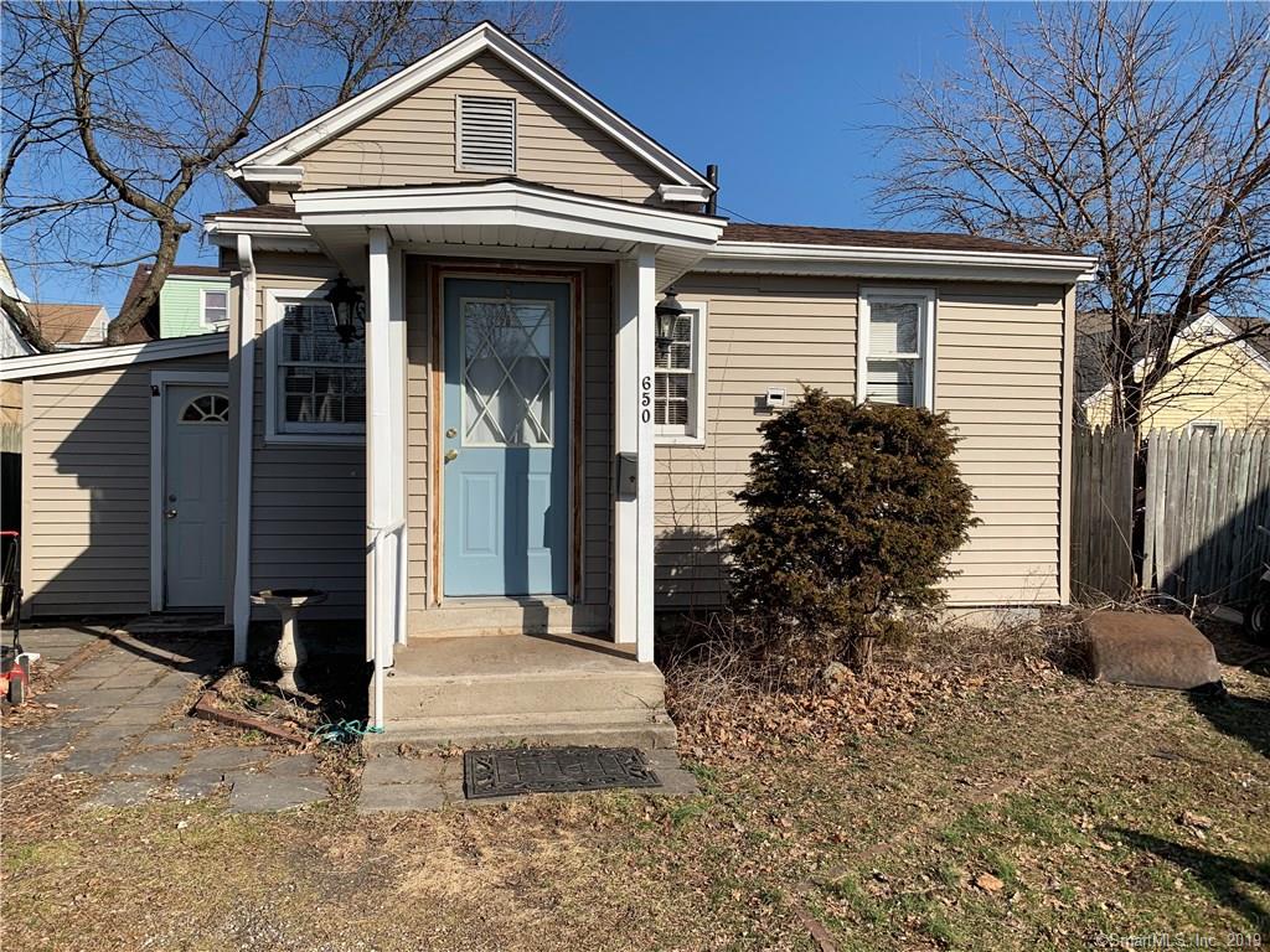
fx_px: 954
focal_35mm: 26
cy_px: 476
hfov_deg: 67.3
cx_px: 635
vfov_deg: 53.1
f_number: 1.8
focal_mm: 4.25
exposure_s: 1/2681
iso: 25
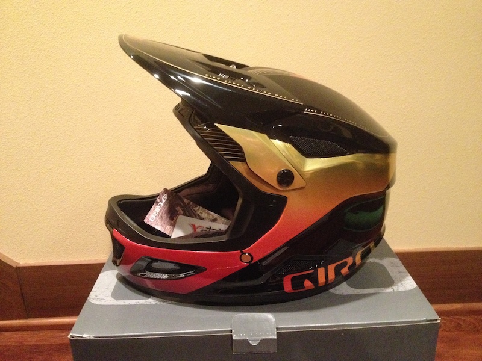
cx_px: 241
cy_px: 180
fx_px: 487
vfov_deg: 40.7
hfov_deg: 52.6
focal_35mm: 35
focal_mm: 4.28
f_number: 2.4
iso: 800
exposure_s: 1/15
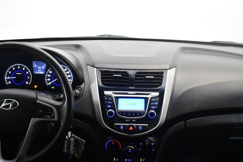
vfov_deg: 31.0
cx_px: 124
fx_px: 291
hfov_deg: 45.4
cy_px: 111
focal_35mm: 43
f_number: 3.5
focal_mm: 18
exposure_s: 1/30
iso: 1400
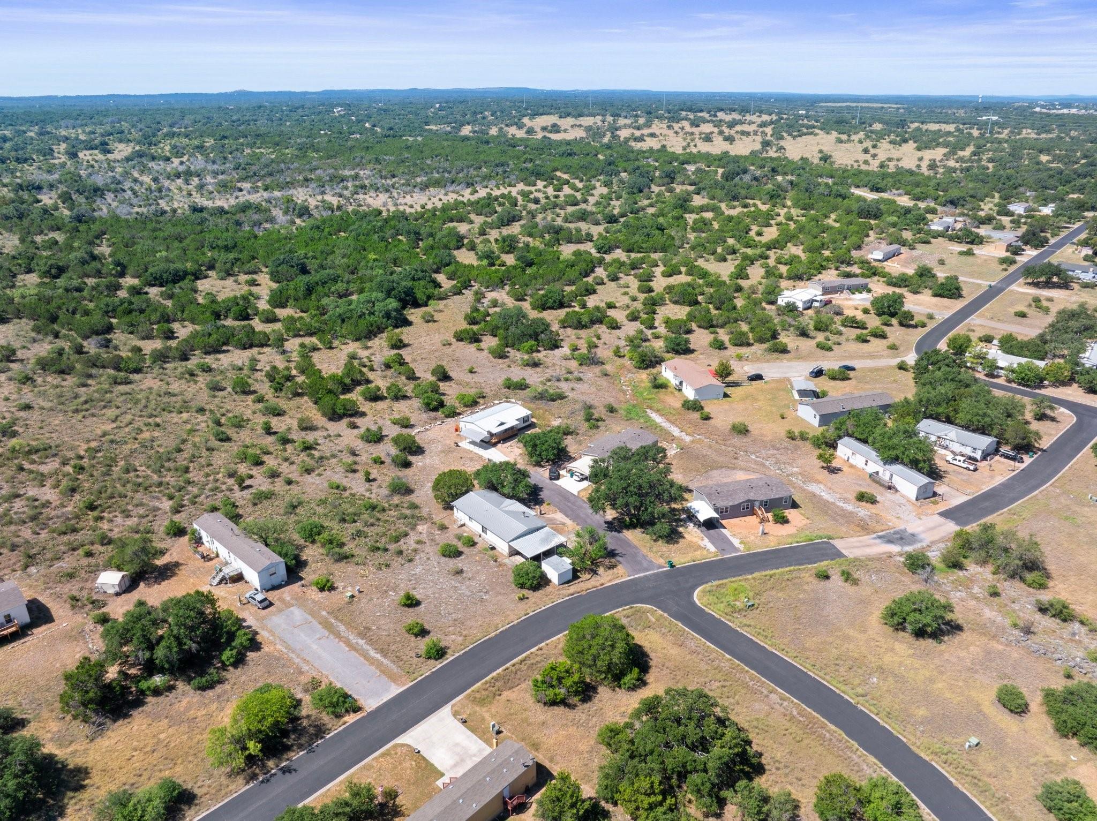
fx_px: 760
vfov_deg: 56.8
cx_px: 548
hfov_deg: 71.6
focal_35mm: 24
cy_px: 410
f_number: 11
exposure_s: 1/60
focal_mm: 12.29
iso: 100
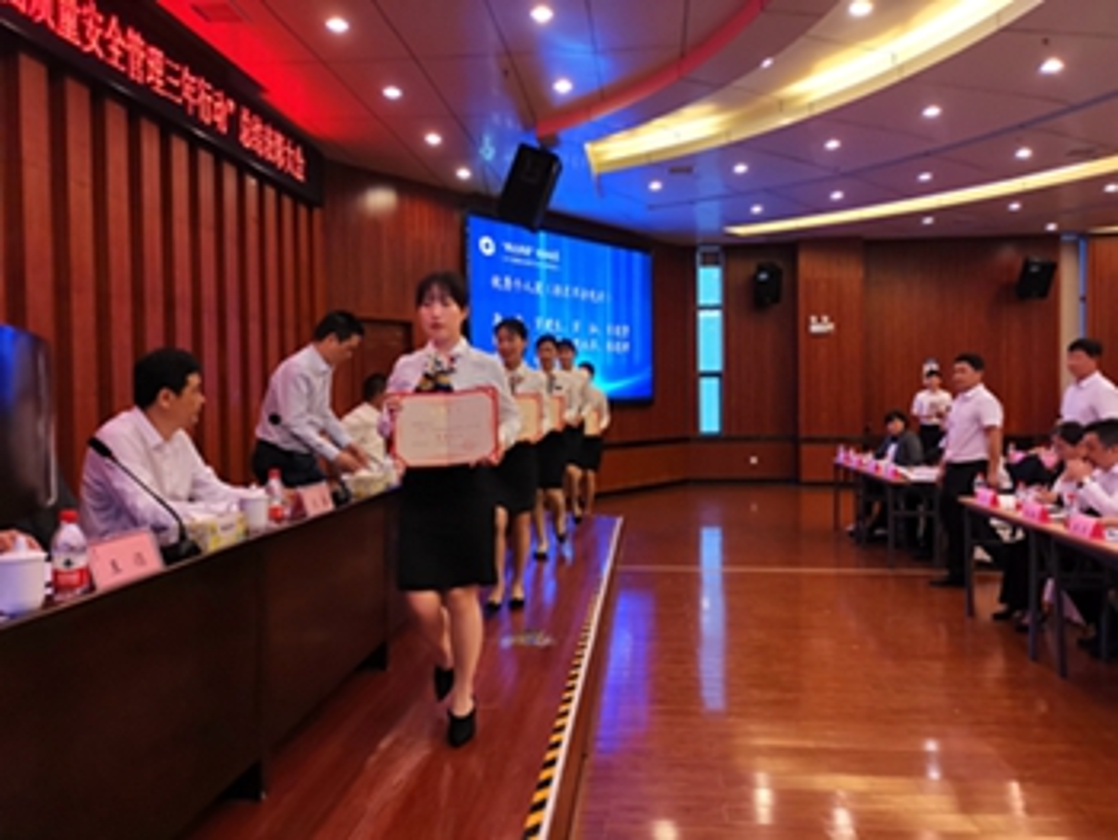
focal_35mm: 27
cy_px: 420
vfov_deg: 51.4
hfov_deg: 65.3
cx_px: 559
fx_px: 873
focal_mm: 5.58
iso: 250
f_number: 1.8
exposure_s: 1/100
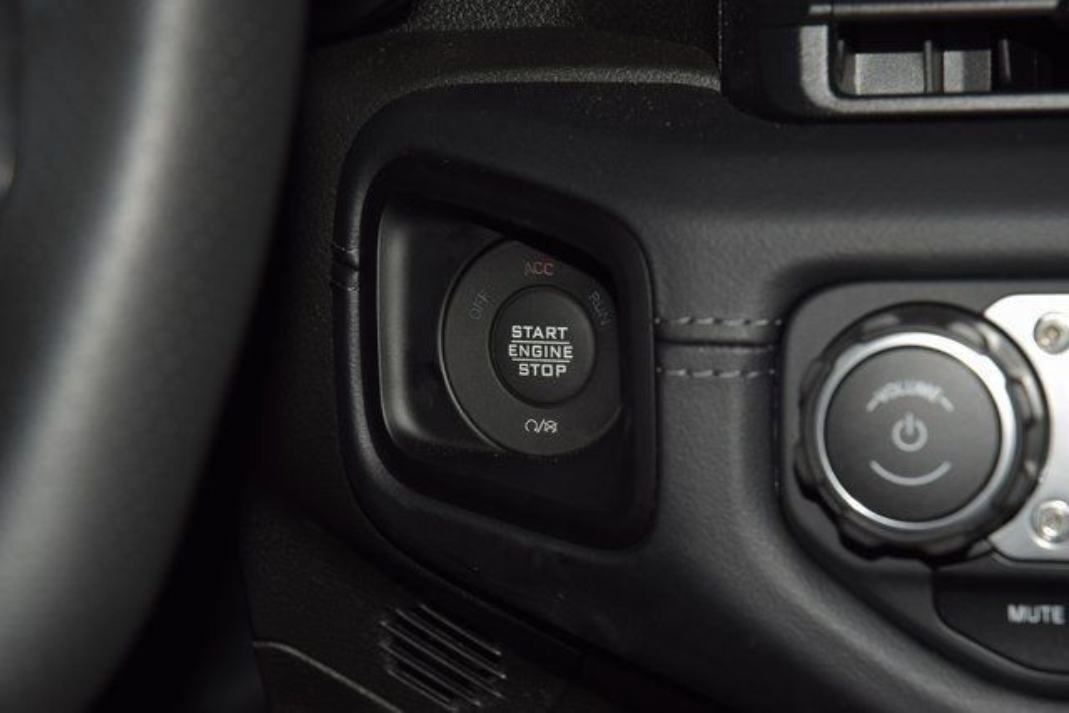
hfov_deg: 19.5
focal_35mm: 105
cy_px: 356
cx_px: 534
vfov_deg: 13.0
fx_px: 3118
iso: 100
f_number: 8
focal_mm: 70
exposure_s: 1/125
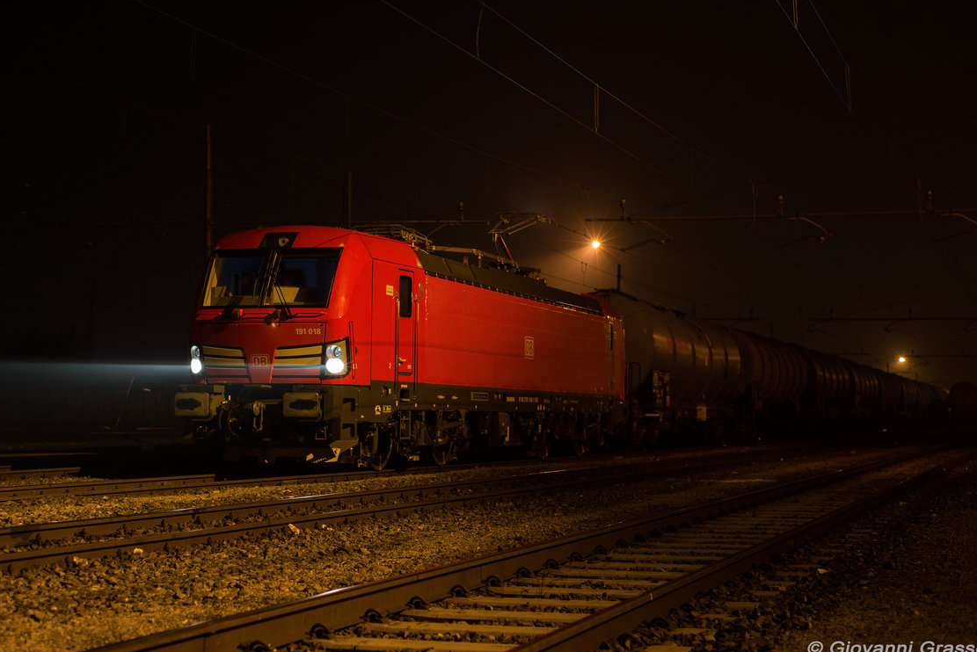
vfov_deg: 25.1
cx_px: 478
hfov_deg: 36.9
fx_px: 1466
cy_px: 320
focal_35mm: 54
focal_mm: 50
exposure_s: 1/20
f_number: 2.8
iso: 800
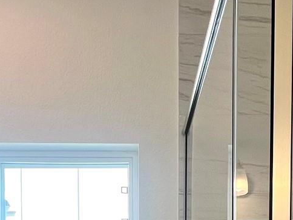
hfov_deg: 34.9
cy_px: 376
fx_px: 466
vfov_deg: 20.4
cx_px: 141
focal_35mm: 55
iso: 50
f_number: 1.8
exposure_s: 1/120
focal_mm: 1.57
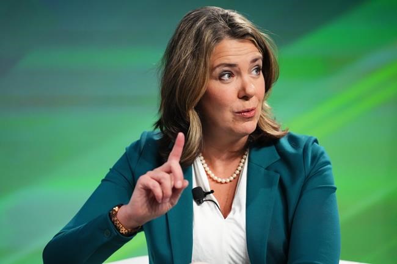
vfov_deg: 7.0
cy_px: 132
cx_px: 198
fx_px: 2172
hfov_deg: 10.4
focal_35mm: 197
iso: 6400
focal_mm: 197
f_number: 2.8
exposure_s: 1/400
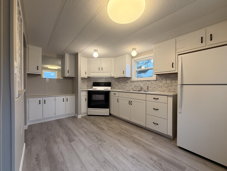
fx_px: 92
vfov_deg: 85.7
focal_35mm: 14
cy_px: 86
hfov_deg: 102.1
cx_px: 114
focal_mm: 2.22
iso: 160
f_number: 2.2
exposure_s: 1/120
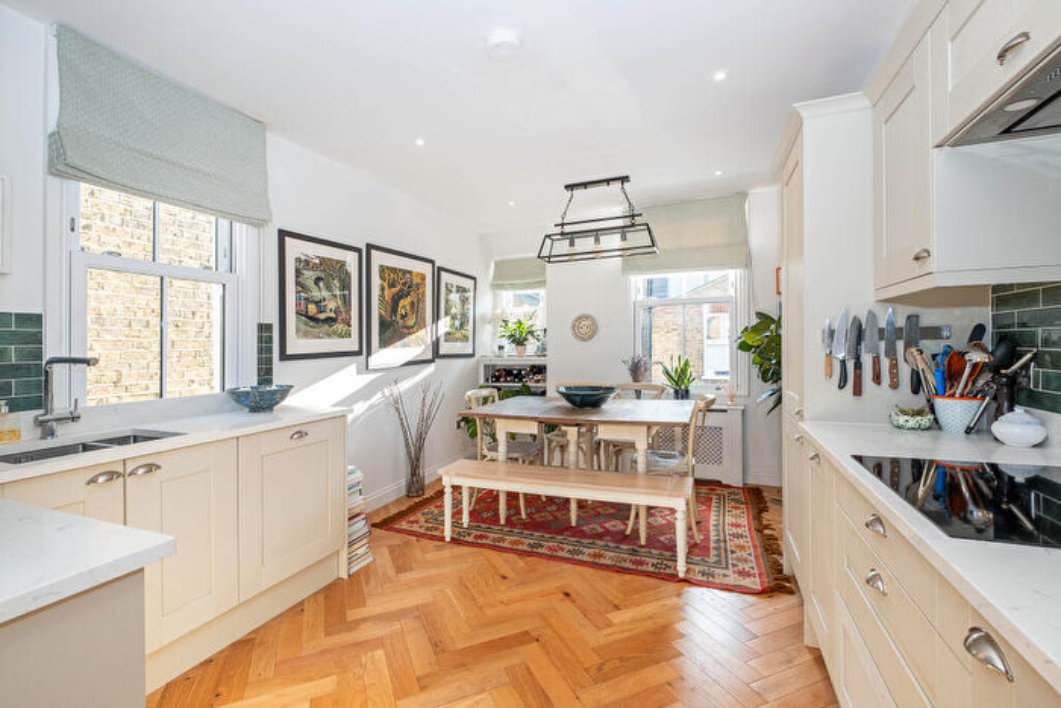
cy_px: 354
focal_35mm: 15
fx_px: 442
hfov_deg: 100.4
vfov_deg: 77.4
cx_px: 530
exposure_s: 1/60
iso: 400
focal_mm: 10
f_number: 5.6
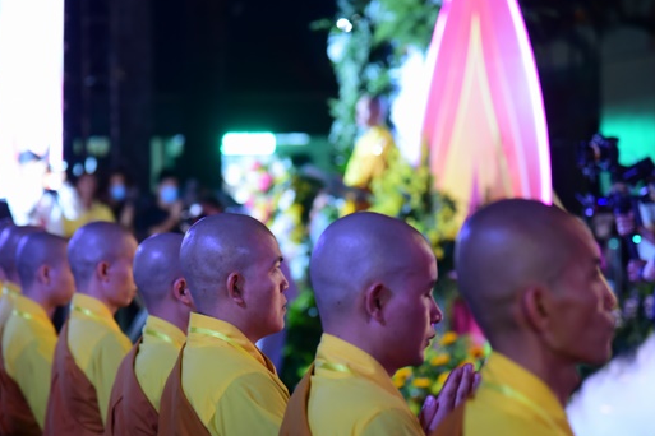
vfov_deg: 9.7
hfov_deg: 14.4
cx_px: 275
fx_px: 2583
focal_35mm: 142
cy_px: 258
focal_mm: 112
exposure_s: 1/20
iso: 2000
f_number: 4
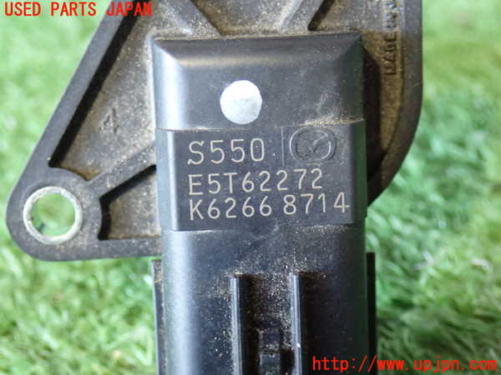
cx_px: 250
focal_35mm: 77
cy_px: 188
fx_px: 1114
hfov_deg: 25.3
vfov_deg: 19.1
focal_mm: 13.65
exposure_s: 1/20
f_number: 4.1
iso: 1000
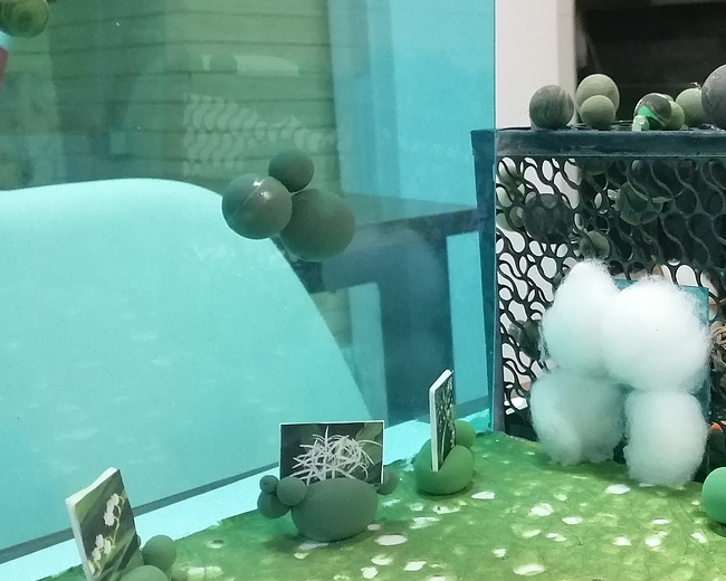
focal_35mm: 50
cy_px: 322
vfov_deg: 30.2
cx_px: 641
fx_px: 1074
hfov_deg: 35.3
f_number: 2.2
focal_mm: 3.81
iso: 500
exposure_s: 1/20
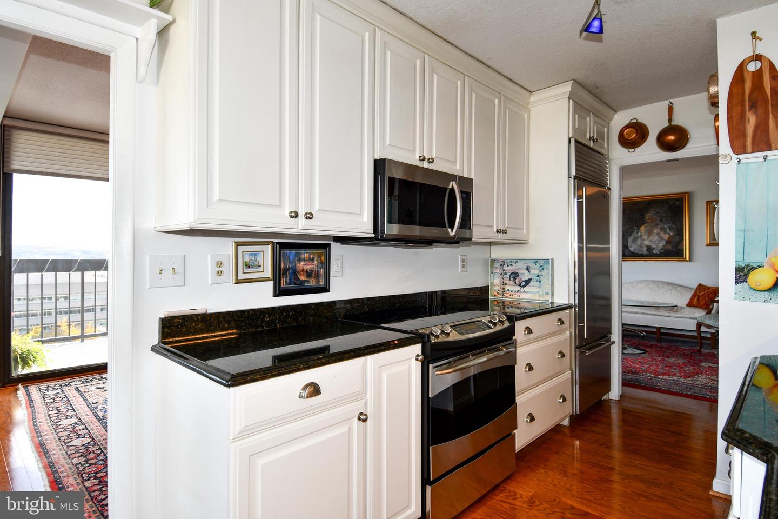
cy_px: 260
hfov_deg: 90.0
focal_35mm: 18
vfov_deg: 67.4
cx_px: 389
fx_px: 389
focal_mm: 12
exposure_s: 1/125
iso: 200
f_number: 5.6
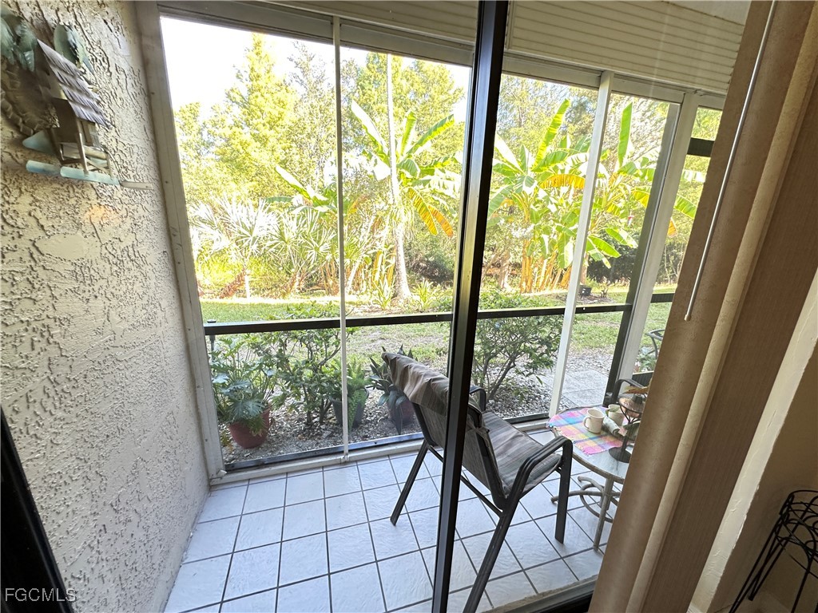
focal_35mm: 14
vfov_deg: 85.7
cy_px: 306
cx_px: 409
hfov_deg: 102.1
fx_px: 331
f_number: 2.2
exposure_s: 1/60
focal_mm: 2.22
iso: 200
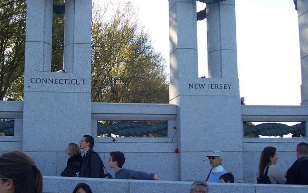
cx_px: 149
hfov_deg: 32.5
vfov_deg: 20.6
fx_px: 529
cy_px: 82
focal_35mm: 63
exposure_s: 1/350
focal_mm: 8.6
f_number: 3.4
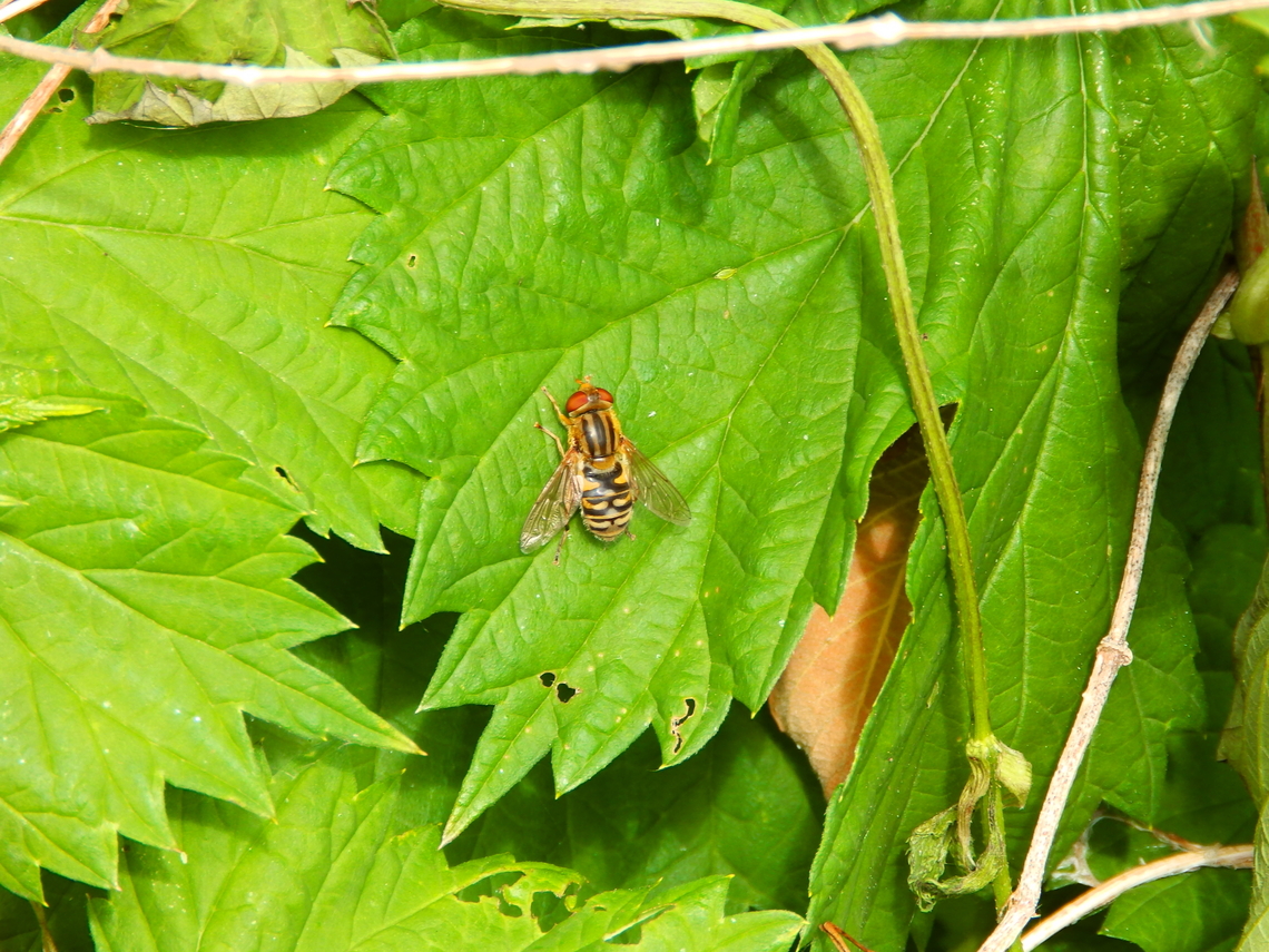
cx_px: 634
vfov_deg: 7.0
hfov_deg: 9.3
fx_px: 7808
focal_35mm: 213
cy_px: 476
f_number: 5.6
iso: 80
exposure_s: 1/80
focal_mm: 38.2
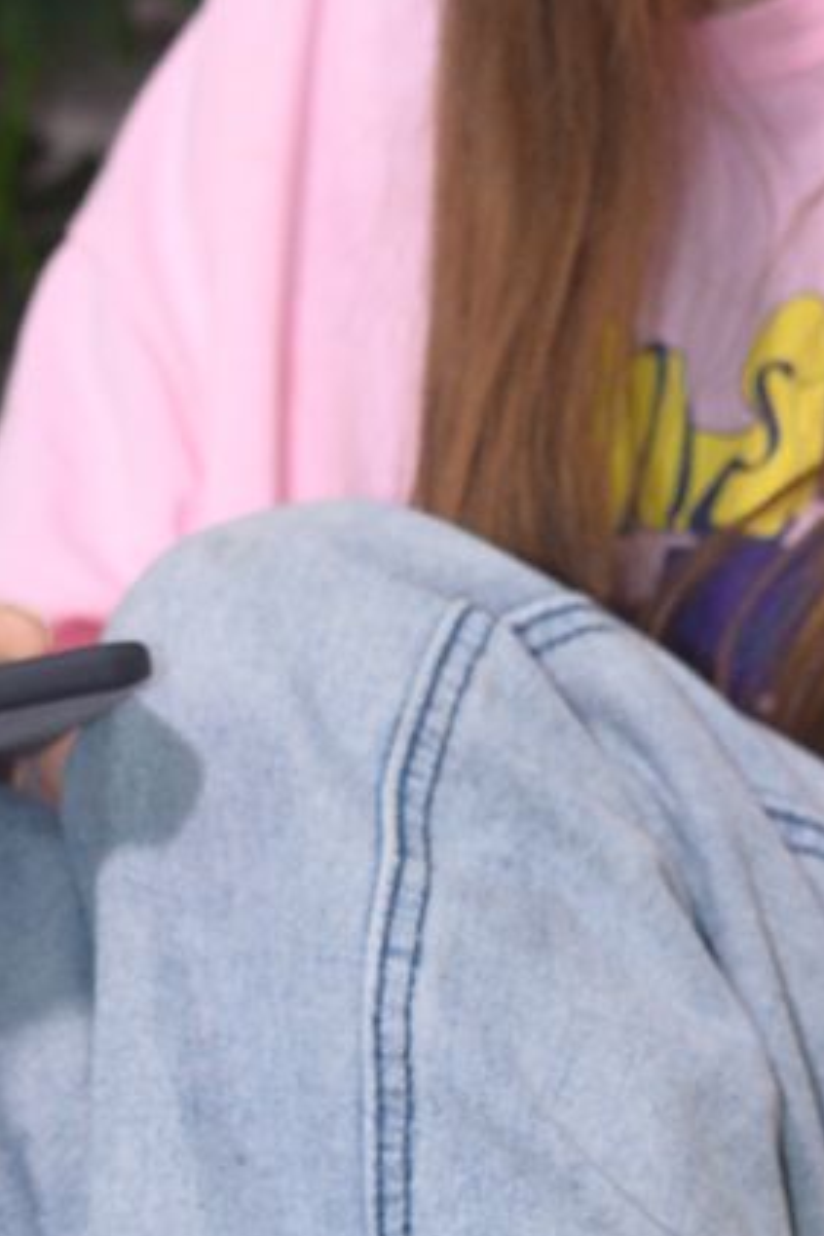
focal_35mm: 161
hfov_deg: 8.5
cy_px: 995
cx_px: 210
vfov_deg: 12.7
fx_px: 5527
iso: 500
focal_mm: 35
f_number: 5
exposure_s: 1/100
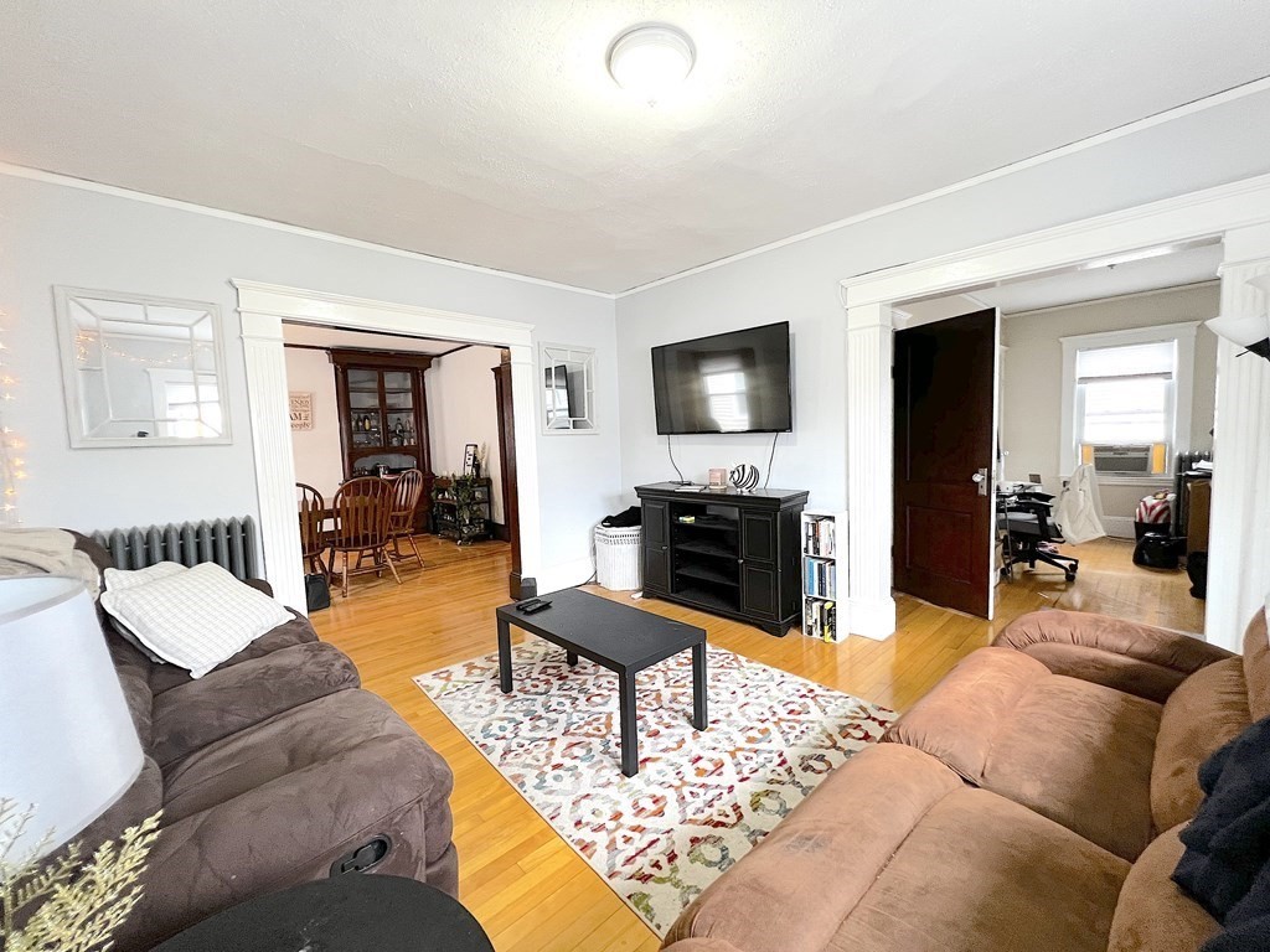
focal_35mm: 13
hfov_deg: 106.2
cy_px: 476
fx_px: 477
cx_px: 635
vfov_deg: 89.9
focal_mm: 1.57
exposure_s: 1/60
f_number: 1.8
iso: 250
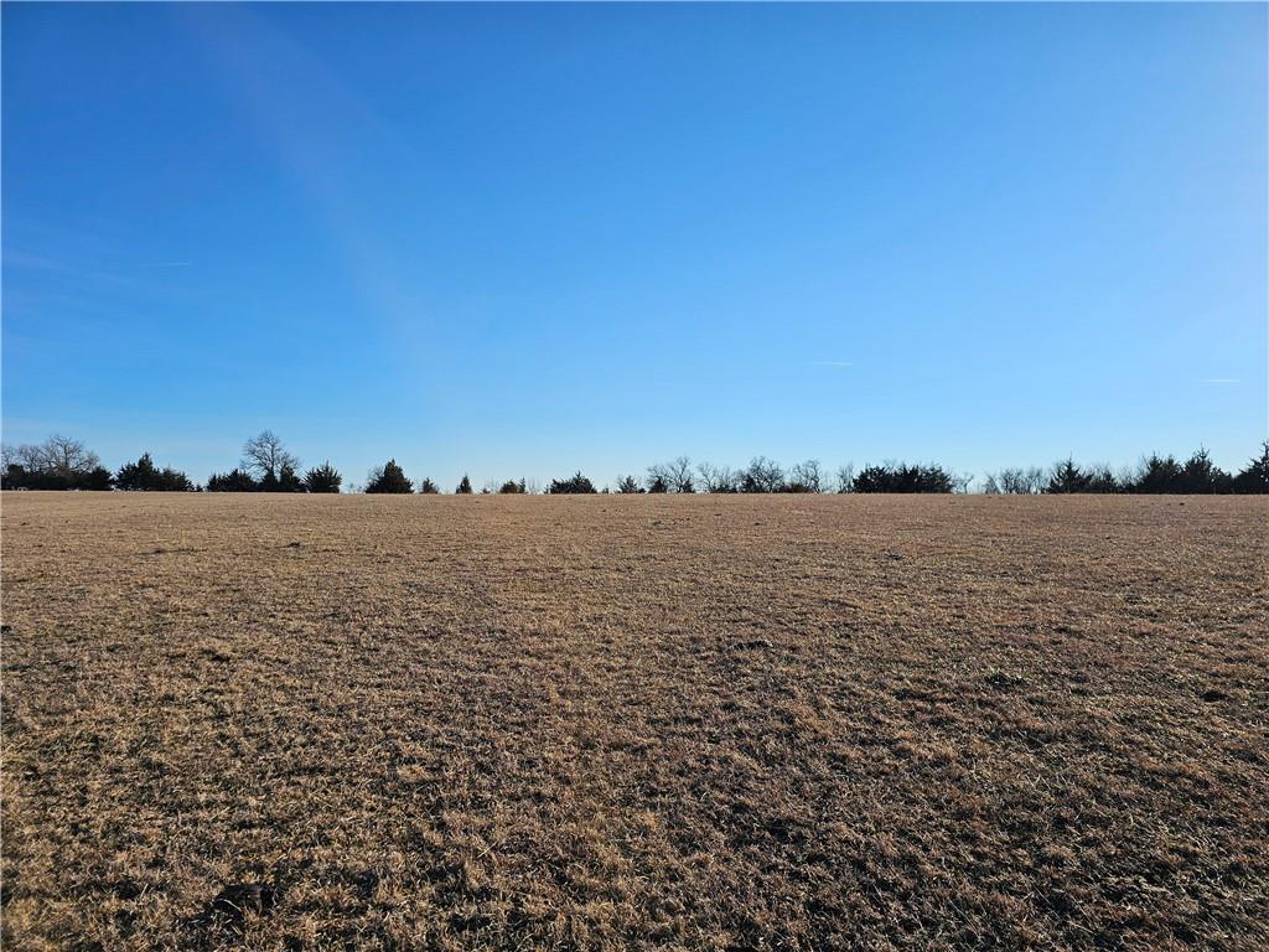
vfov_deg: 58.9
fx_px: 843
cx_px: 634
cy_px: 476
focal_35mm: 23
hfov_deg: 73.9
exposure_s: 1/1533
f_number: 1.7
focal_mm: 6.3
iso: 16
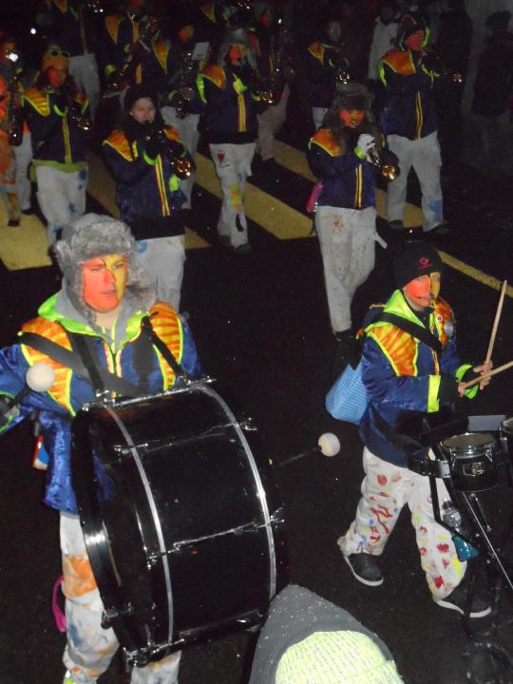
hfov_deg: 25.7
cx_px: 256
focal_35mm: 57
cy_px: 342
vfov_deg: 33.8
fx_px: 1126
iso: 1600
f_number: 4.1
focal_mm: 10.2
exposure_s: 1/60
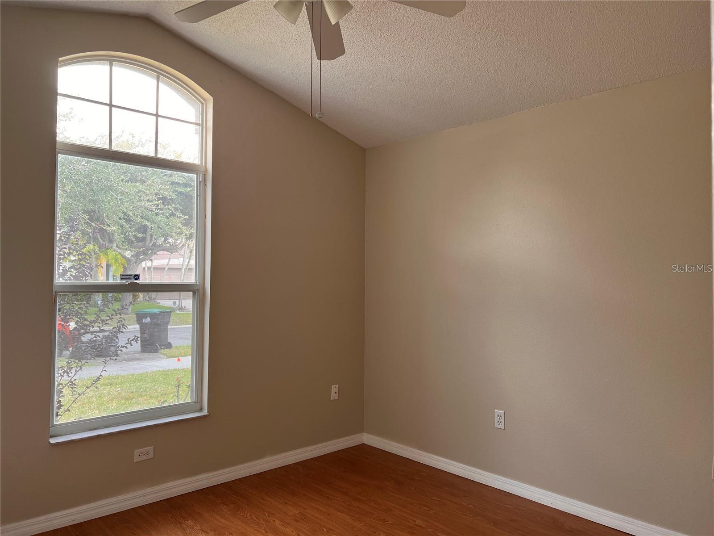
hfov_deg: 67.3
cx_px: 357
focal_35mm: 26
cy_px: 268
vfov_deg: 53.1
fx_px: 536
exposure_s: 1/121
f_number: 1.5
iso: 100
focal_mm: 5.7
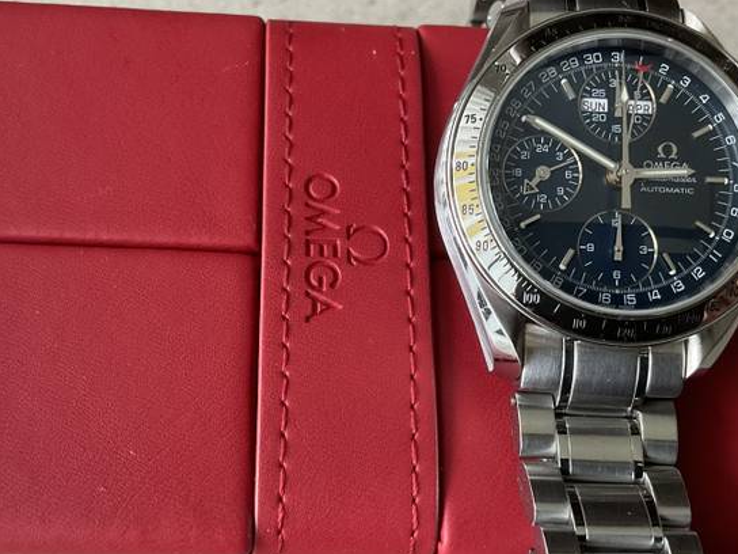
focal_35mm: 48
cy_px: 302
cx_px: 282
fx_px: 1023
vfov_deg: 30.2
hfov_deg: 39.4
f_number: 1.8
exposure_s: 1/60
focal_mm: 3
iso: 160
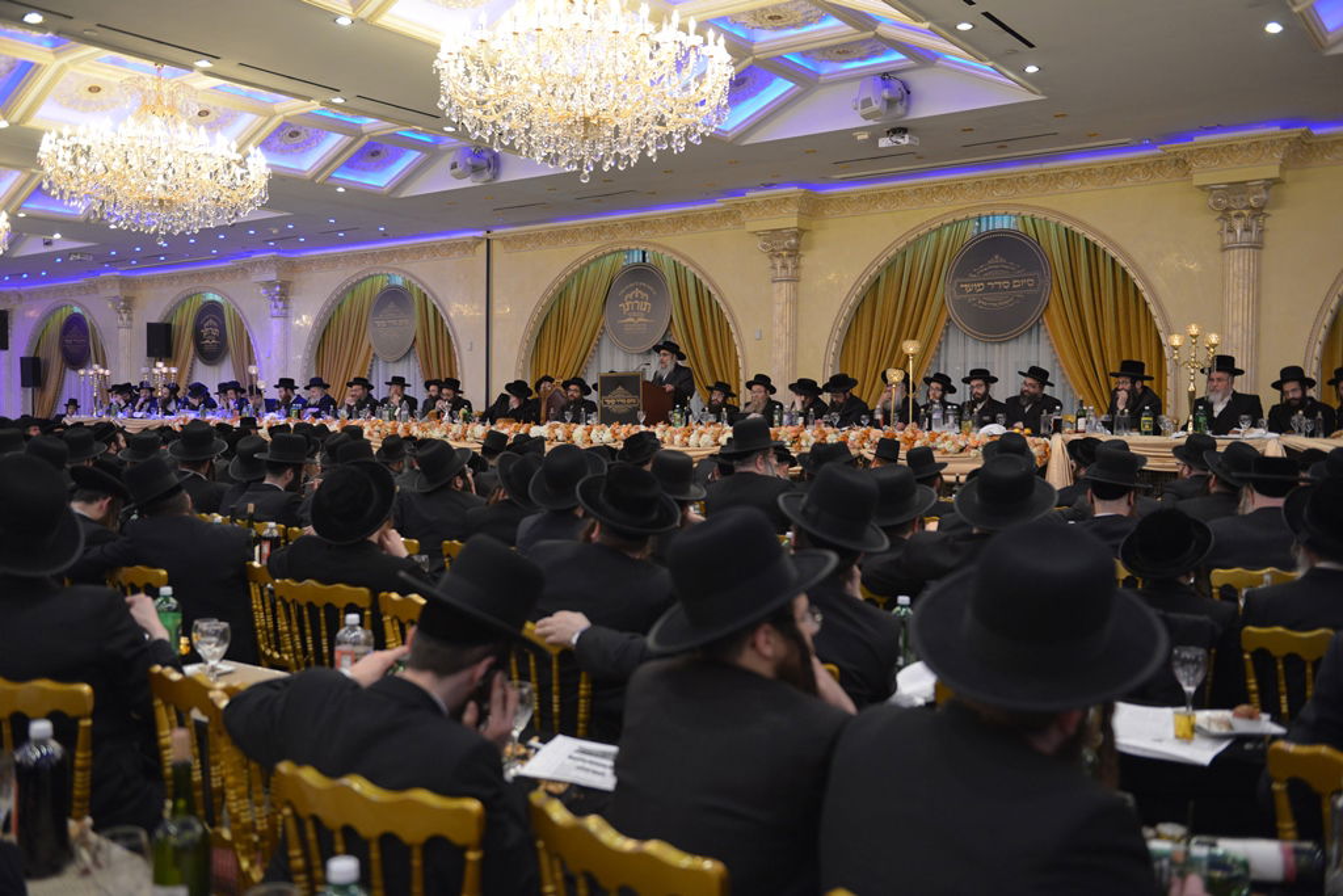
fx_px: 1194
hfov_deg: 58.7
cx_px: 672
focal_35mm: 32
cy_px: 448
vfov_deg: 41.1
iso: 2000
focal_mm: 32
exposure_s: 1/125
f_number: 2.8
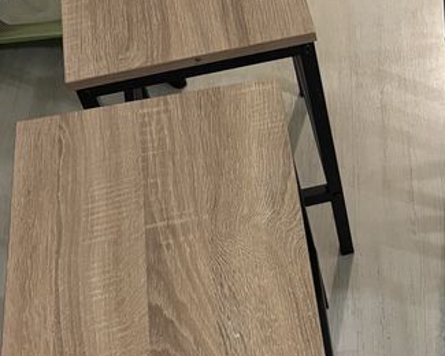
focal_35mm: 78
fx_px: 1027
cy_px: 216
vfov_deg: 19.6
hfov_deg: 23.3
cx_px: 459
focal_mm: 5.96
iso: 400
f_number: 1.6
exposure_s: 1/33
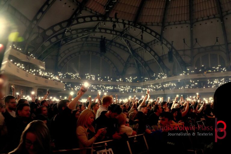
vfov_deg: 47.9
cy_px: 77
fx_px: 173
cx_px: 116
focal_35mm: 27
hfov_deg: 67.4
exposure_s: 1/30
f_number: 3.5
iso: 6400
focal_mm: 18
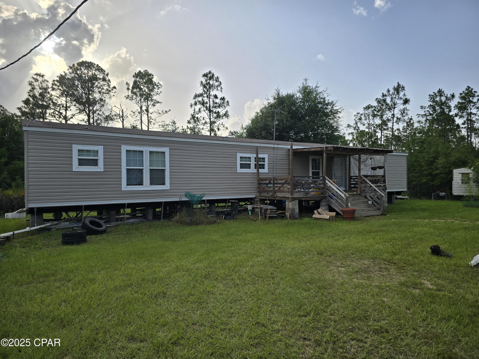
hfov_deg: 73.9
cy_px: 180
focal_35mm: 23
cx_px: 240
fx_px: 318
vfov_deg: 58.9
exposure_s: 1/1461
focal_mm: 6.3
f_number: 1.7
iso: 12
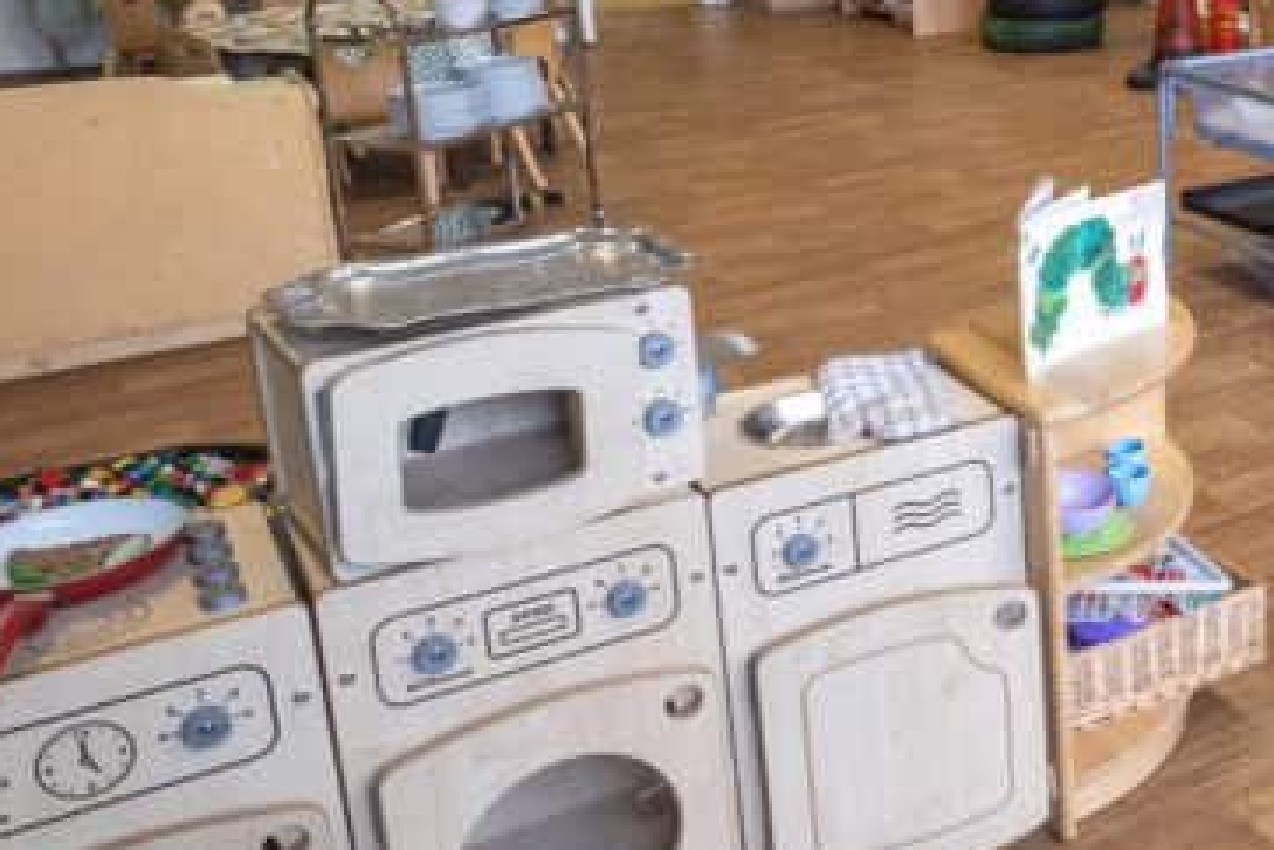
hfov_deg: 35.4
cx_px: 1390
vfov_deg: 27.6
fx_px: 1699
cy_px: 188
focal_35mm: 48
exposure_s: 1/50
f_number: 5.6
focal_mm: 11
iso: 640
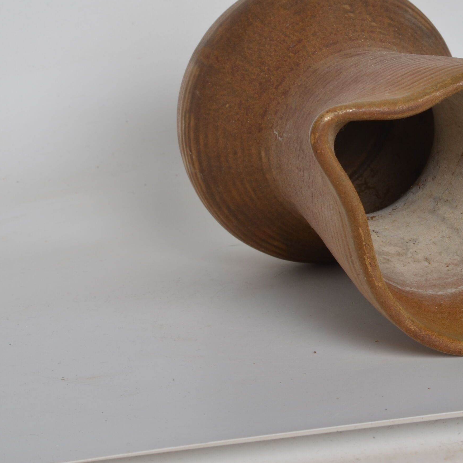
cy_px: 152
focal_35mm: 134
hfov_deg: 13.0
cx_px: 350
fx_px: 2028
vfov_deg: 13.0
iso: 100
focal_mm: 50
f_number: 14
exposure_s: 1/125
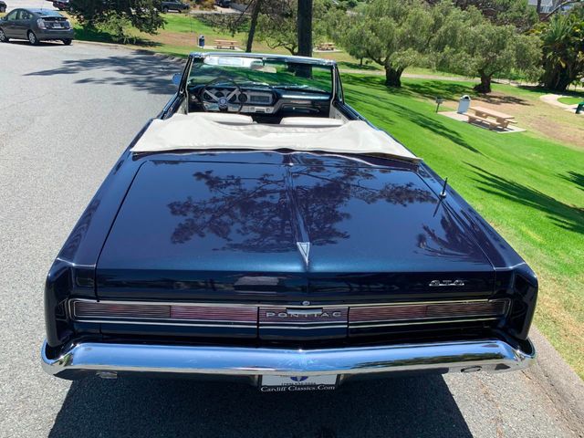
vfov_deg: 53.1
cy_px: 219
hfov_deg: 67.3
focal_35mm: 26
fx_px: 439
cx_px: 292
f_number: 1.8
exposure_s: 1/1065
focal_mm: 4.25
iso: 25
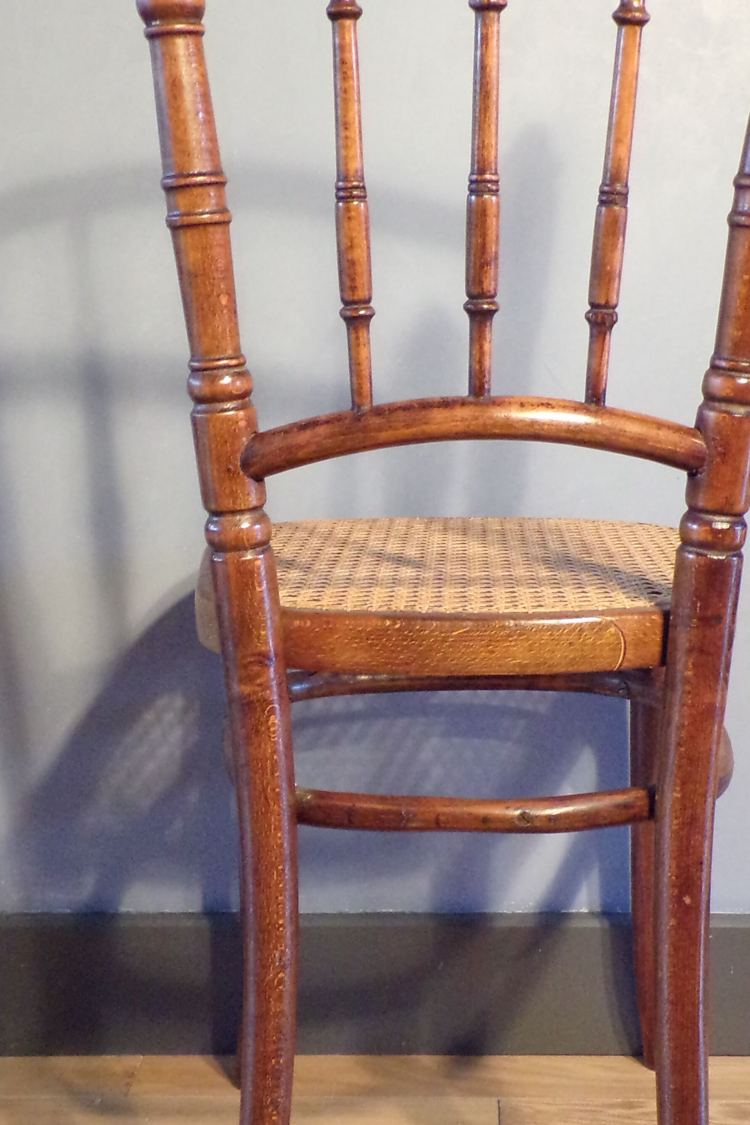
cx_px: 430
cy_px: 606
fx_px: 1563
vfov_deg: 39.6
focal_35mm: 50
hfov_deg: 27.0
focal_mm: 5
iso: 653
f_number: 3.1
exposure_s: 1/17
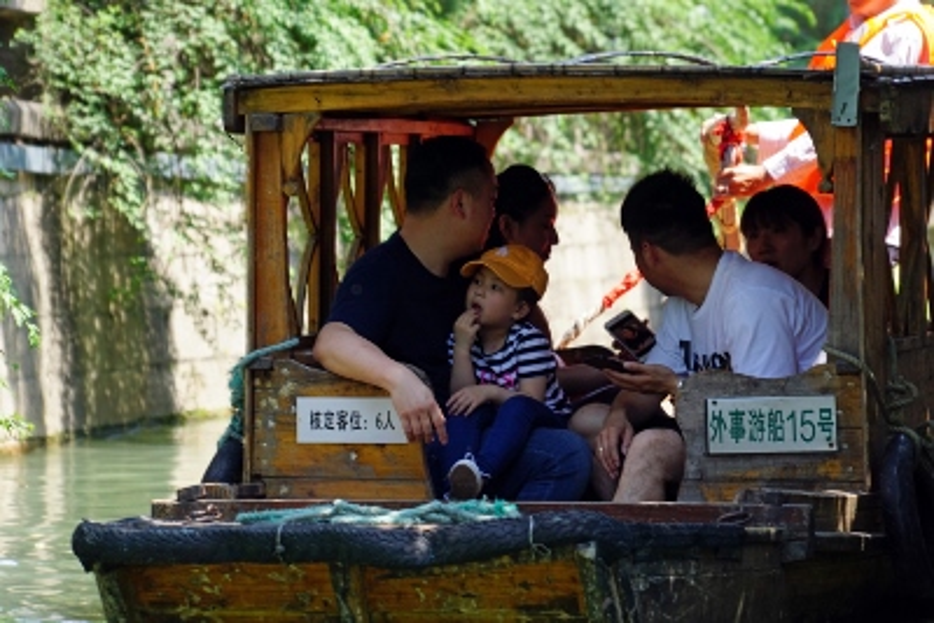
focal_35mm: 202
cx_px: 467
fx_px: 5255
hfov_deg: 10.2
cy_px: 312
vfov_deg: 6.8
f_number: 5.6
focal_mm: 135
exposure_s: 1/250
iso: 320
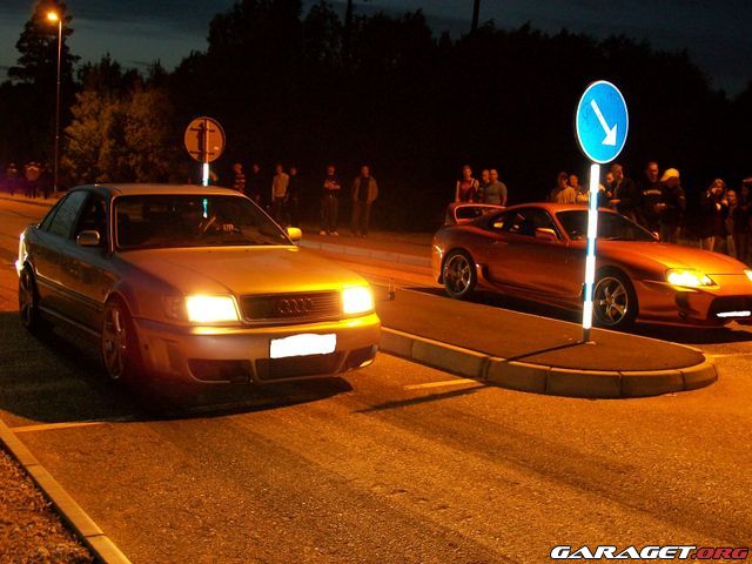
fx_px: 978
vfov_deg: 32.2
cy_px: 282
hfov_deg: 42.1
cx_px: 376
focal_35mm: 45
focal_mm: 7.6
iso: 160
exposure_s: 1/2
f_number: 3
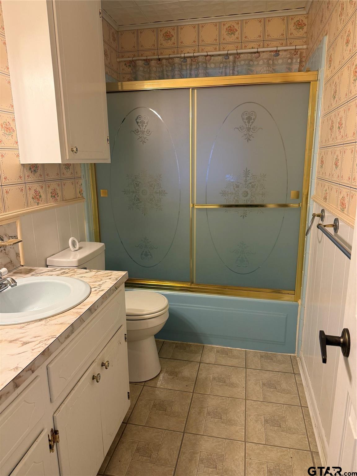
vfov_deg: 71.6
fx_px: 330
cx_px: 178
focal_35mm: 24
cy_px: 238
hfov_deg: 56.8
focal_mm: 6.76
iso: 200
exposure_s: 1/60
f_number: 1.78
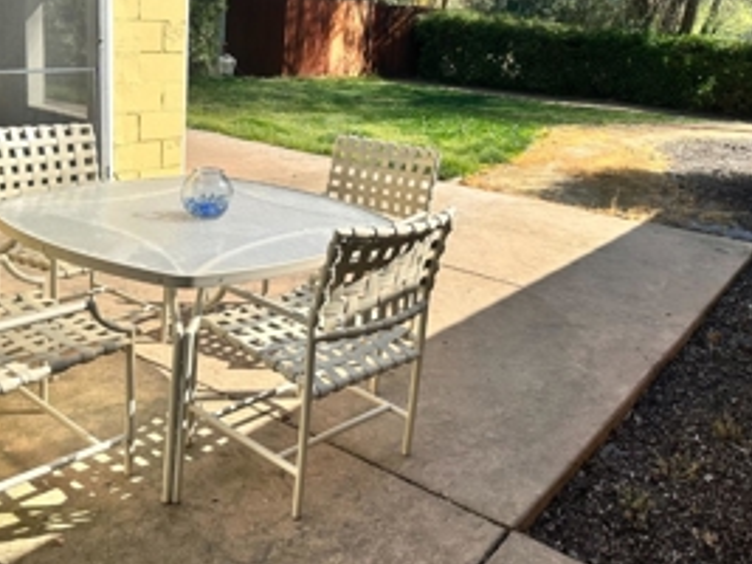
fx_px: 782
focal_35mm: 36
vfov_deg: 39.0
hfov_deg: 51.3
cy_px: 169
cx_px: 344
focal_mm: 6.86
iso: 80
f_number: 1.78
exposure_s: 1/4348
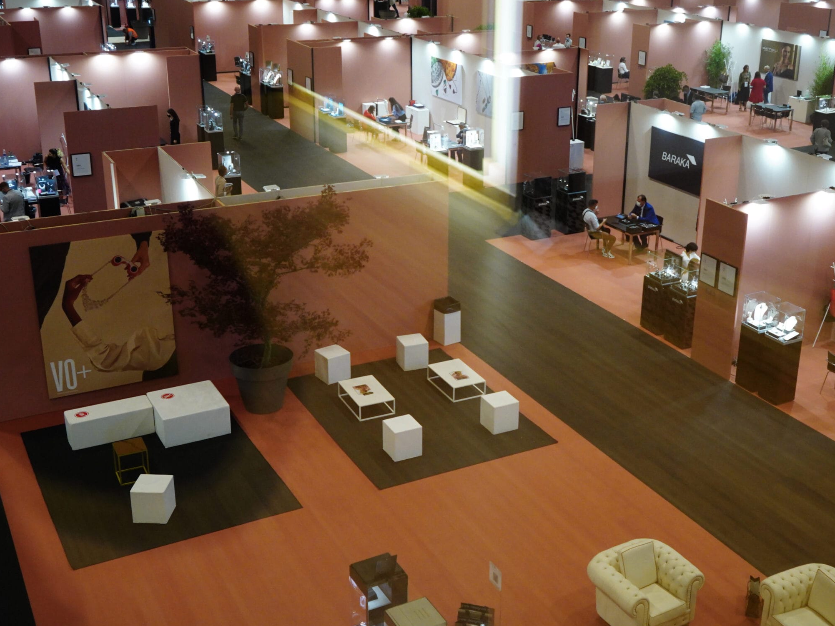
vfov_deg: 33.6
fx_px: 1037
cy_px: 278
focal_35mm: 43
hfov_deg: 43.7
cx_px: 482
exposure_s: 1/160
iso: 4000
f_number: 5.6
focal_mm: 35
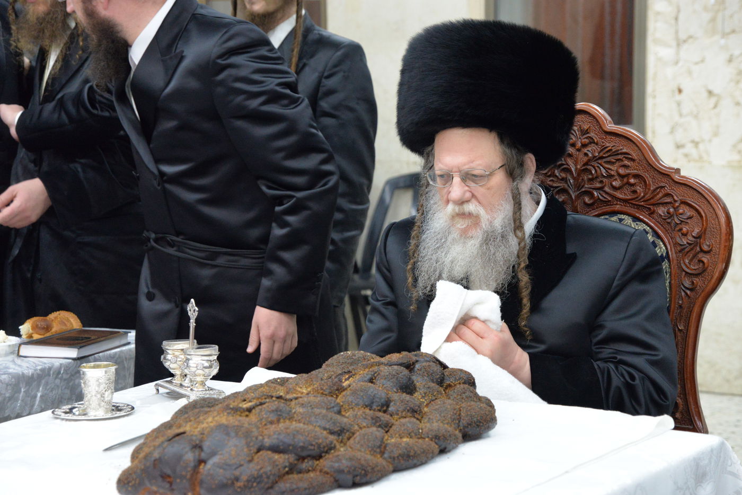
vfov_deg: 14.4
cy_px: 248
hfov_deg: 21.5
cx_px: 371
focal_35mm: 95
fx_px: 1958
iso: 5000
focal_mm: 95
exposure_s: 1/160
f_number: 6.3
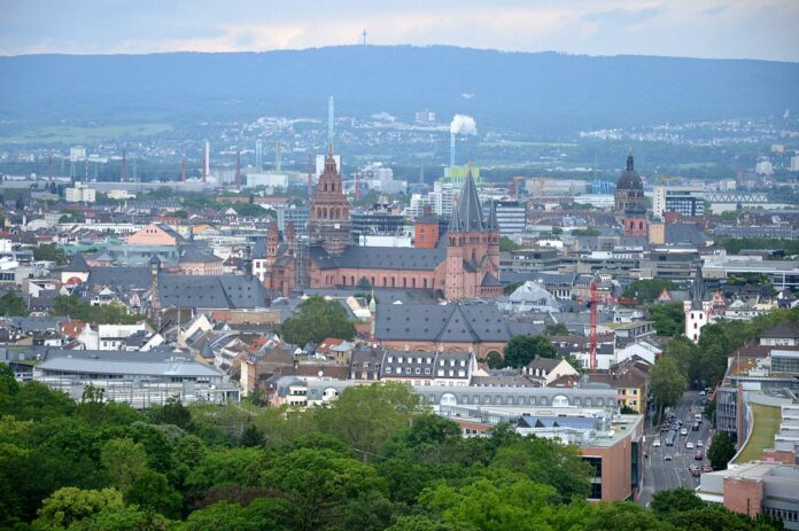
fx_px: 3493
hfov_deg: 13.0
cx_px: 400
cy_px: 266
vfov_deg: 8.7
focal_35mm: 158
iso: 500
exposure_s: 1/500
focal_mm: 105
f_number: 5.6
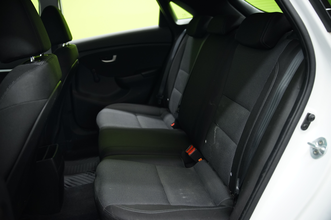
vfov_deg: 46.4
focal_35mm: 28
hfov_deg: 65.5
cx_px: 166
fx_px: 257
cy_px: 110
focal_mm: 28
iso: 1000
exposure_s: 1/30
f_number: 2.8
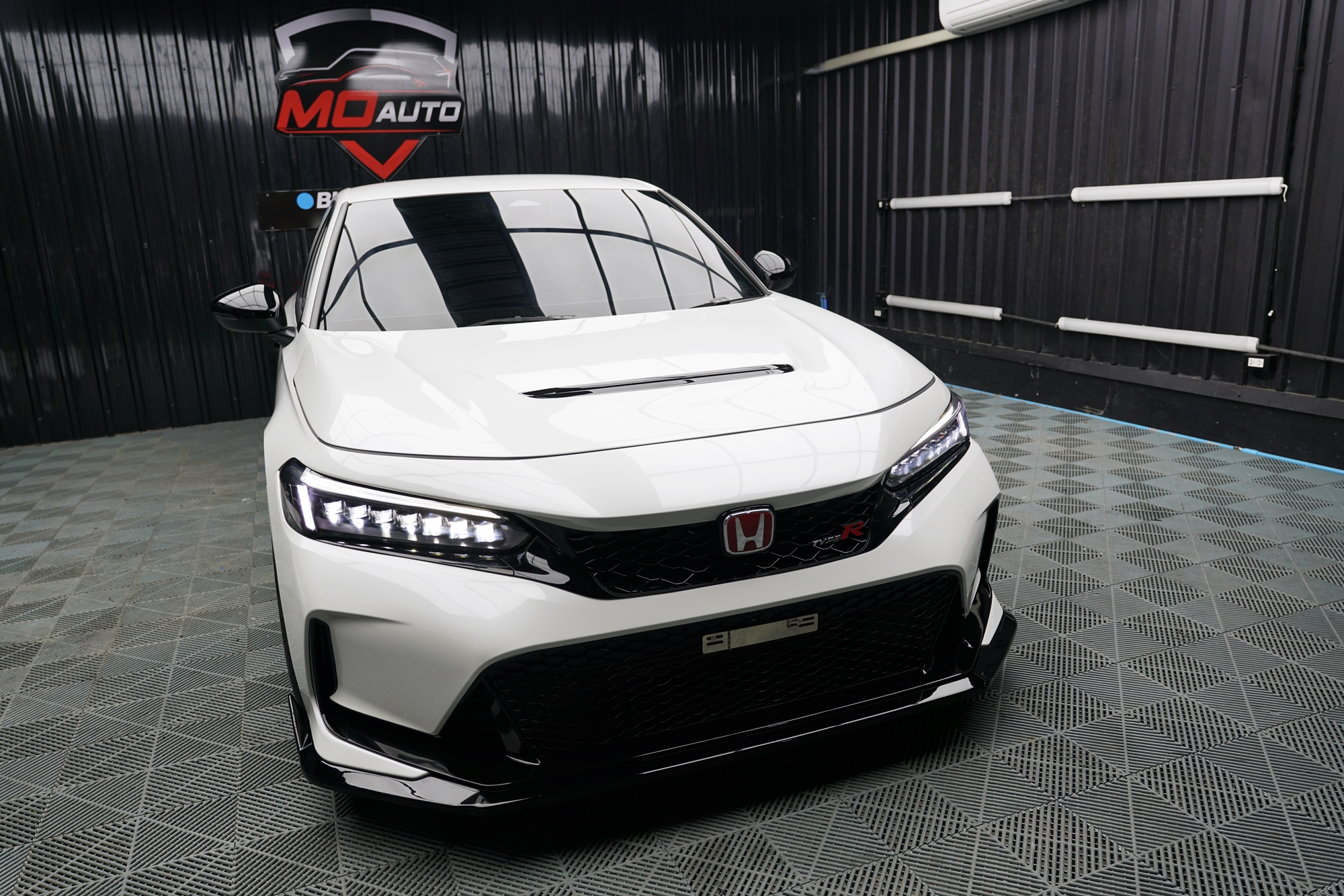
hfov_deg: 69.4
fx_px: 971
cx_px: 672
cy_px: 448
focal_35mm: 26
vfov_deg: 49.6
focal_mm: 26
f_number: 4.5
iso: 100
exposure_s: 1/80
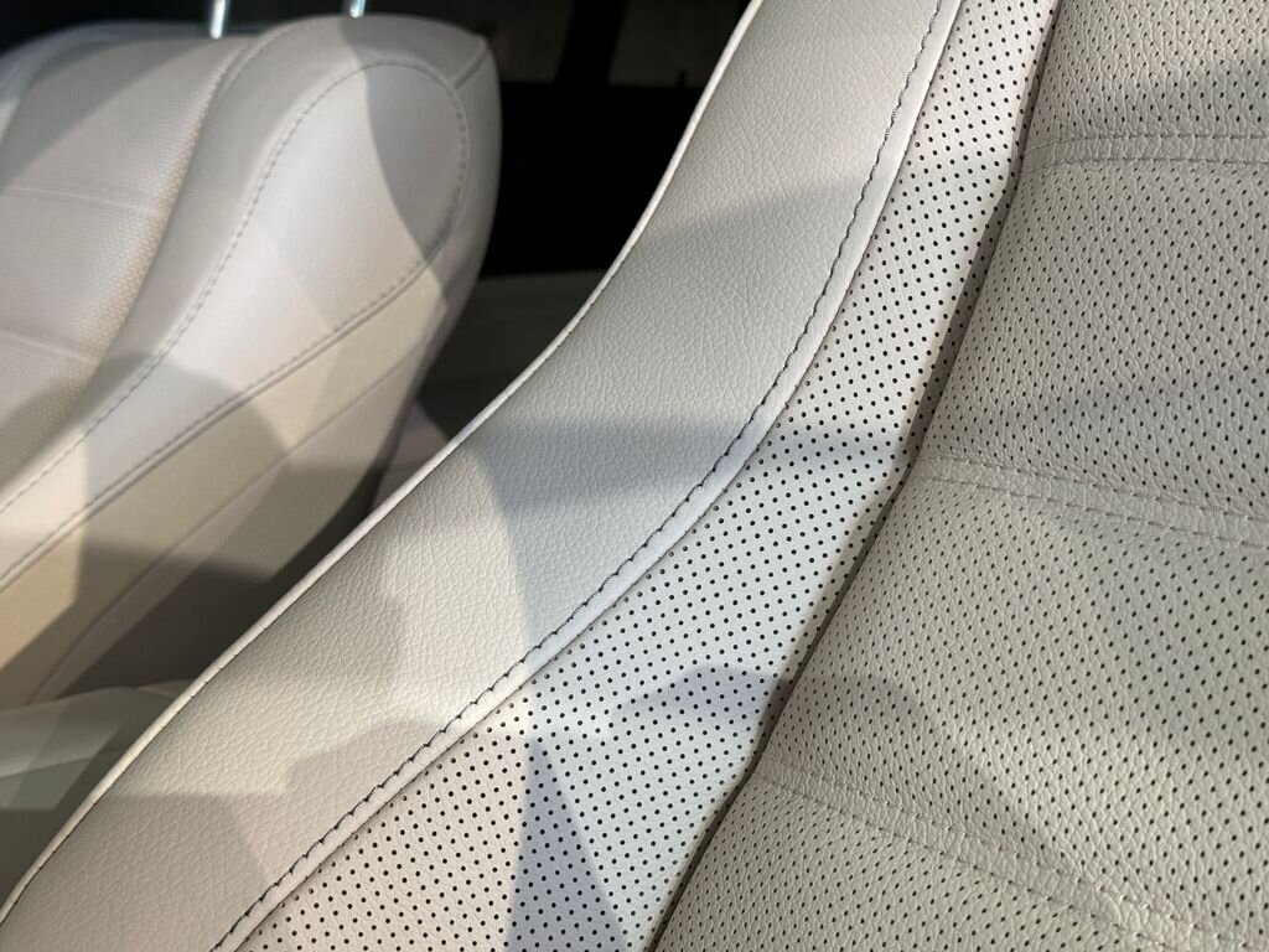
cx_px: 634
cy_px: 476
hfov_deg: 39.7
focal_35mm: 48
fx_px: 1760
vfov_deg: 30.3
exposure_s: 1/50
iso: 125
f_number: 1.78
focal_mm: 6.76
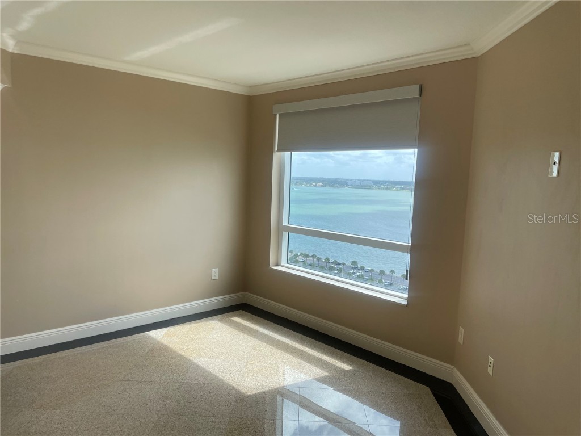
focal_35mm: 26
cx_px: 290
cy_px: 218
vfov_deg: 53.1
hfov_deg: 67.3
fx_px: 436
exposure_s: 1/785
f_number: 1.6
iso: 32
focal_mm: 4.2
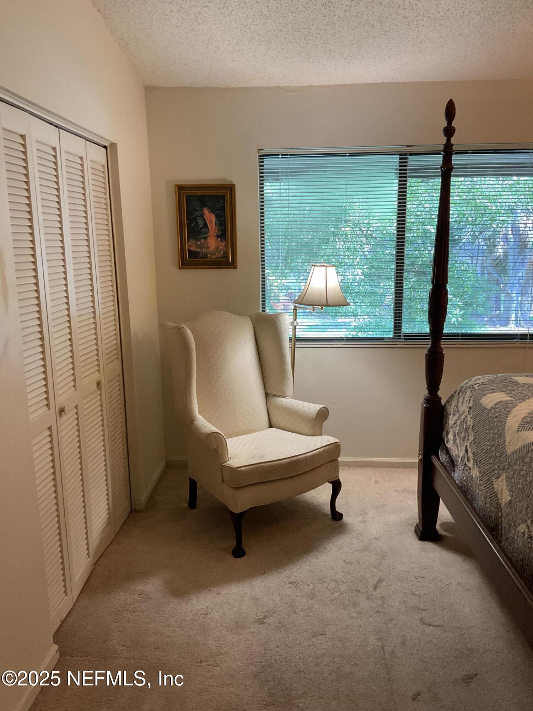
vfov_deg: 61.7
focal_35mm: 29
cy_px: 356
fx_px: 595
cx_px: 266
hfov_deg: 48.2
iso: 64
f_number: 1.8
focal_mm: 3
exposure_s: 1/60
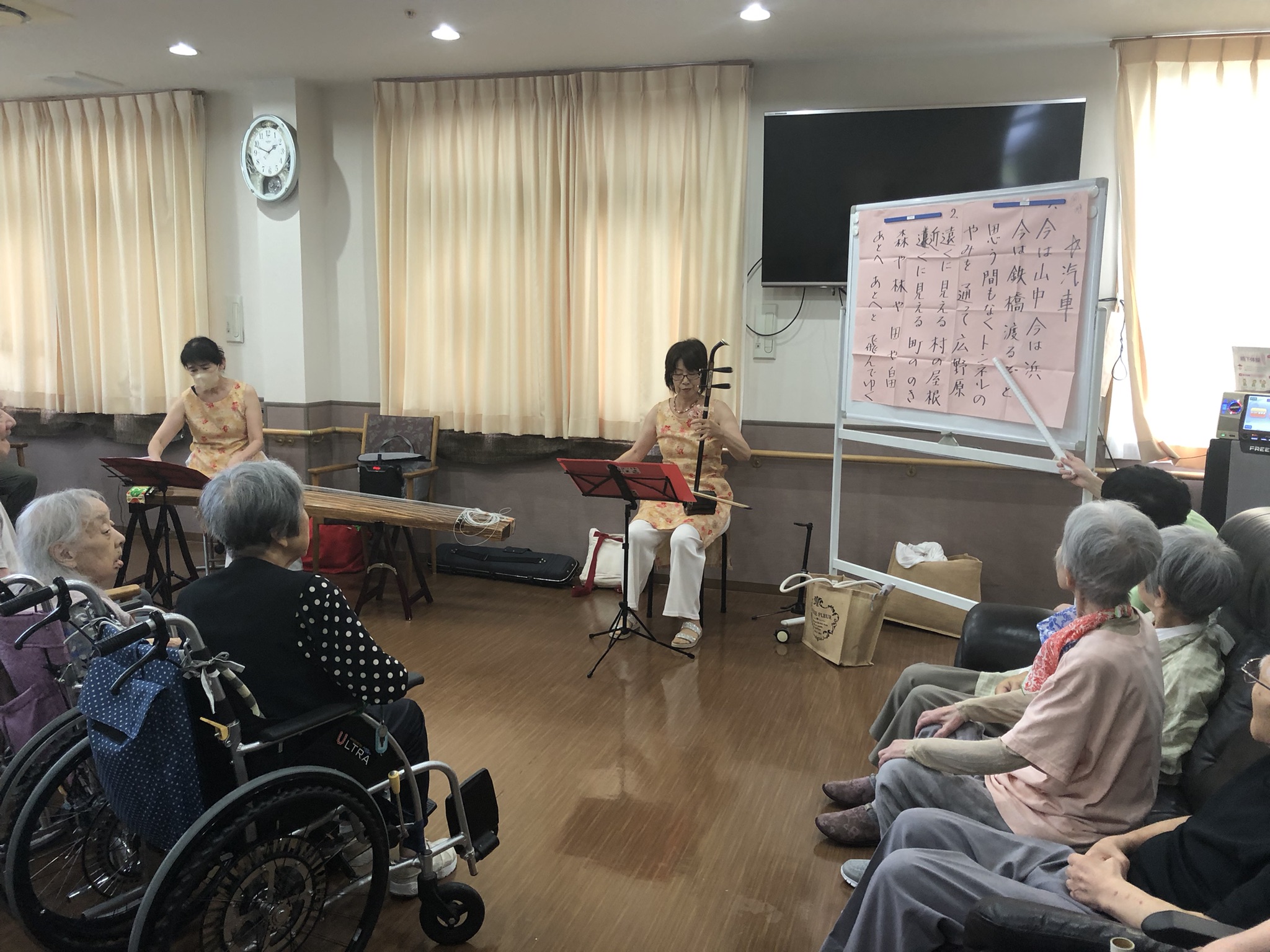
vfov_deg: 49.7
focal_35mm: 28
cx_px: 635
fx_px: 1027
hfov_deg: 63.4
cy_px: 476
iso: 40
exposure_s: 1/17
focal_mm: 3.99
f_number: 1.8
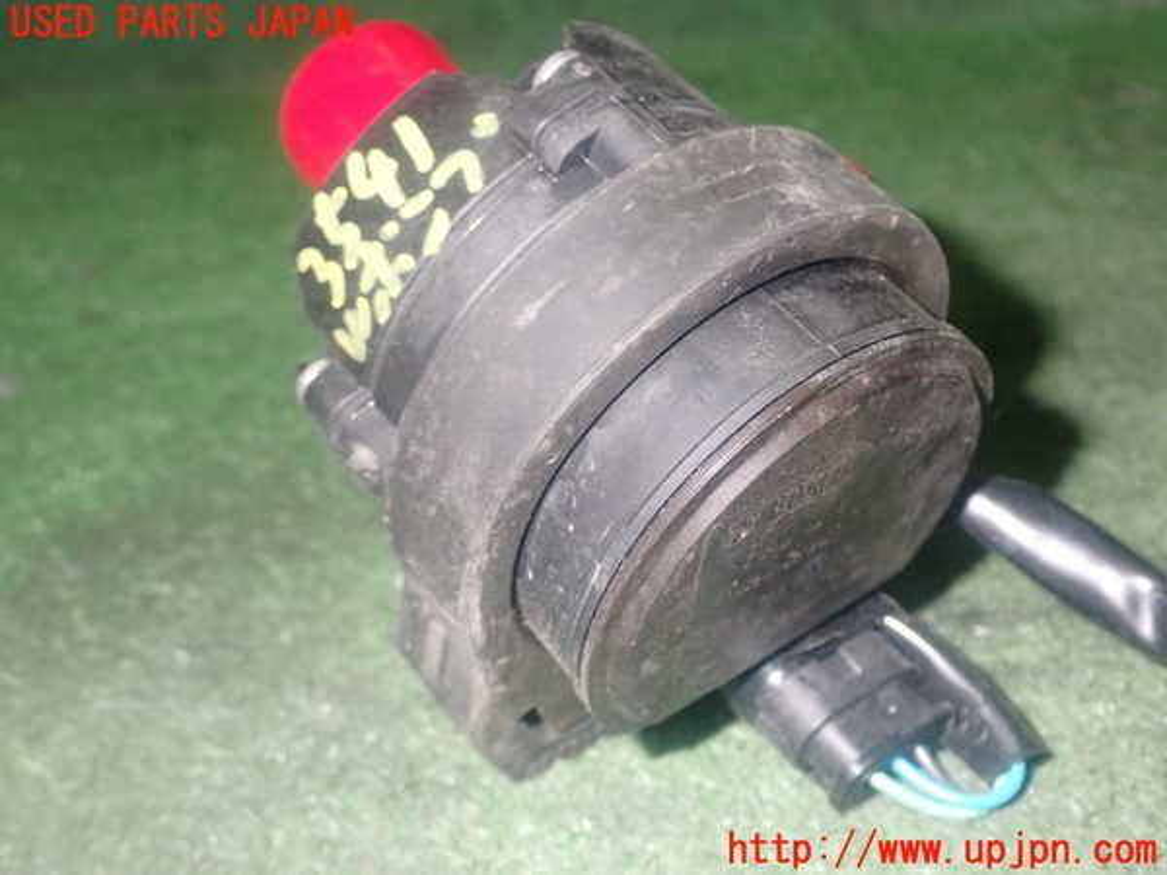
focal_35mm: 50
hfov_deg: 38.2
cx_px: 584
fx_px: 1686
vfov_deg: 29.1
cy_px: 438
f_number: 9
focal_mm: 9.01
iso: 800
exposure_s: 1/50
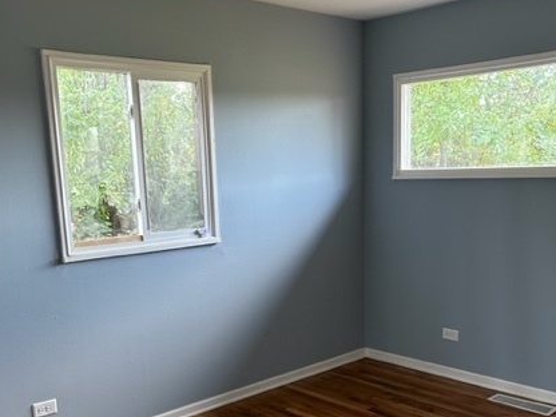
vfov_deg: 35.5
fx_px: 642
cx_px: 270
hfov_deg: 46.8
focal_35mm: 40
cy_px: 289
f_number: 1.5
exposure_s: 1/120
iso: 100
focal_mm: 5.7
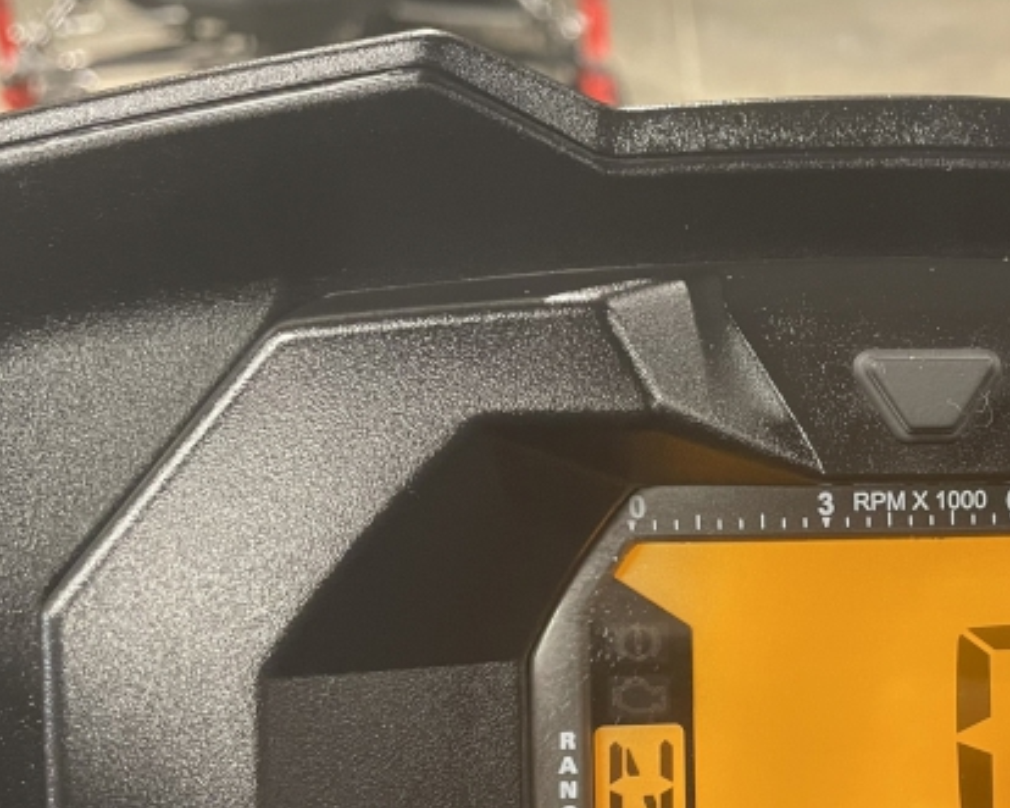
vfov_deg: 30.4
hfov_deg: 36.1
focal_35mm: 49
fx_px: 1464
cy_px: 579
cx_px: 878
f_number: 1.6
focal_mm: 4.2
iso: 400
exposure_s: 1/40
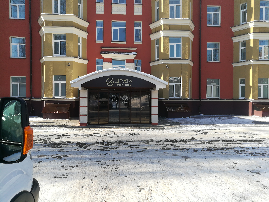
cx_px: 134
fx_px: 202
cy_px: 101
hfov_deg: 67.3
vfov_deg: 53.1
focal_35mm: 26
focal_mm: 3.83
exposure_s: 1/483
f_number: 2.2
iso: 50
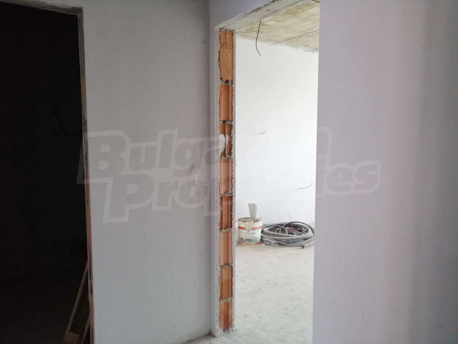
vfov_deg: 51.4
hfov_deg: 65.3
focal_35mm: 27
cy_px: 172
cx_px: 229
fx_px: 357
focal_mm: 3.95
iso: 320
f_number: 1.8
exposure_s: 1/36
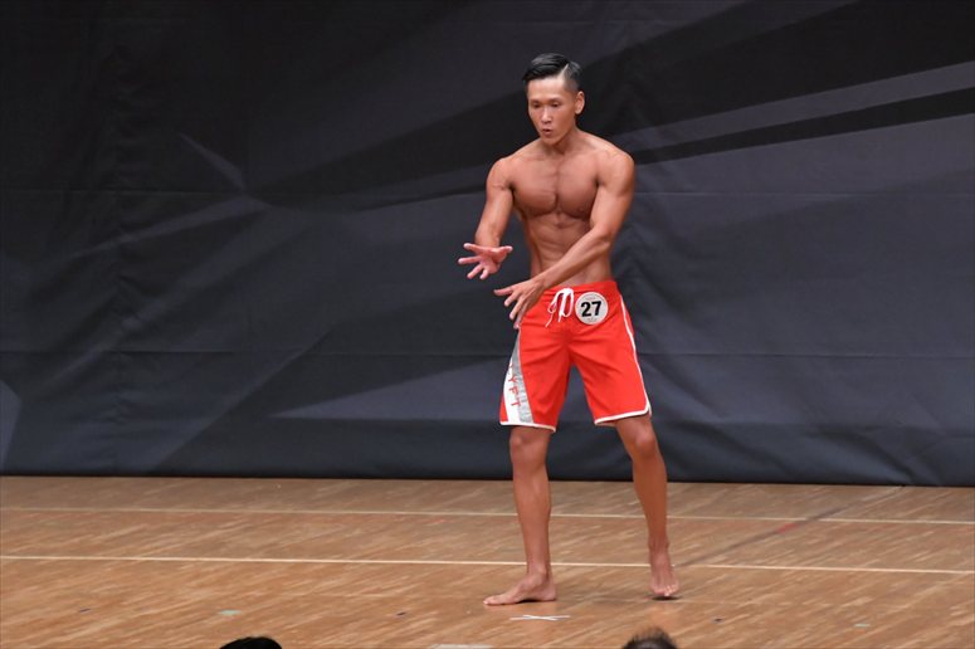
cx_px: 488
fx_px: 7715
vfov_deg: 4.8
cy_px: 324
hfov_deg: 7.2
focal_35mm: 285
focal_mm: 190
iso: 6400
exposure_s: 1/400
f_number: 5.6
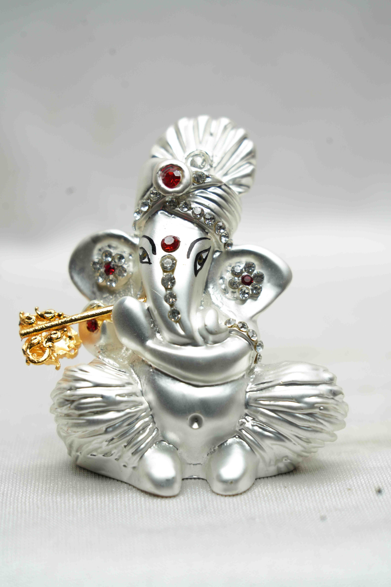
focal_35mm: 105
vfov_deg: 19.5
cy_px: 294
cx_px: 196
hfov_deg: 13.0
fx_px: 1710
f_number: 7.1
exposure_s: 1/50
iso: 320
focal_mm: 105
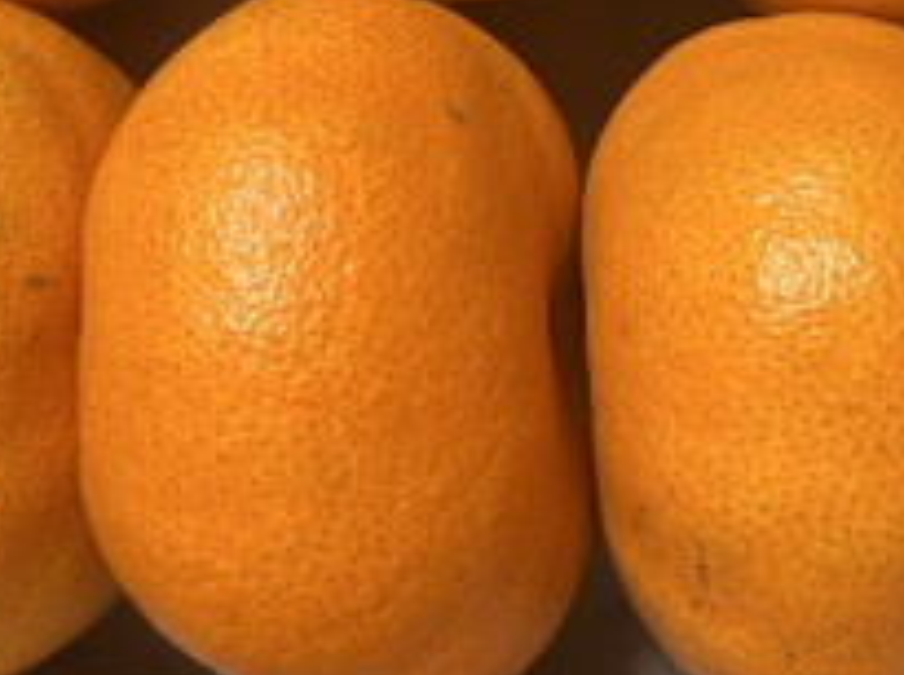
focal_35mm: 61
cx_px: 569
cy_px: 35
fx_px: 1590
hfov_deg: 31.6
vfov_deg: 23.2
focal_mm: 5.7
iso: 160
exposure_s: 1/50
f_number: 1.5
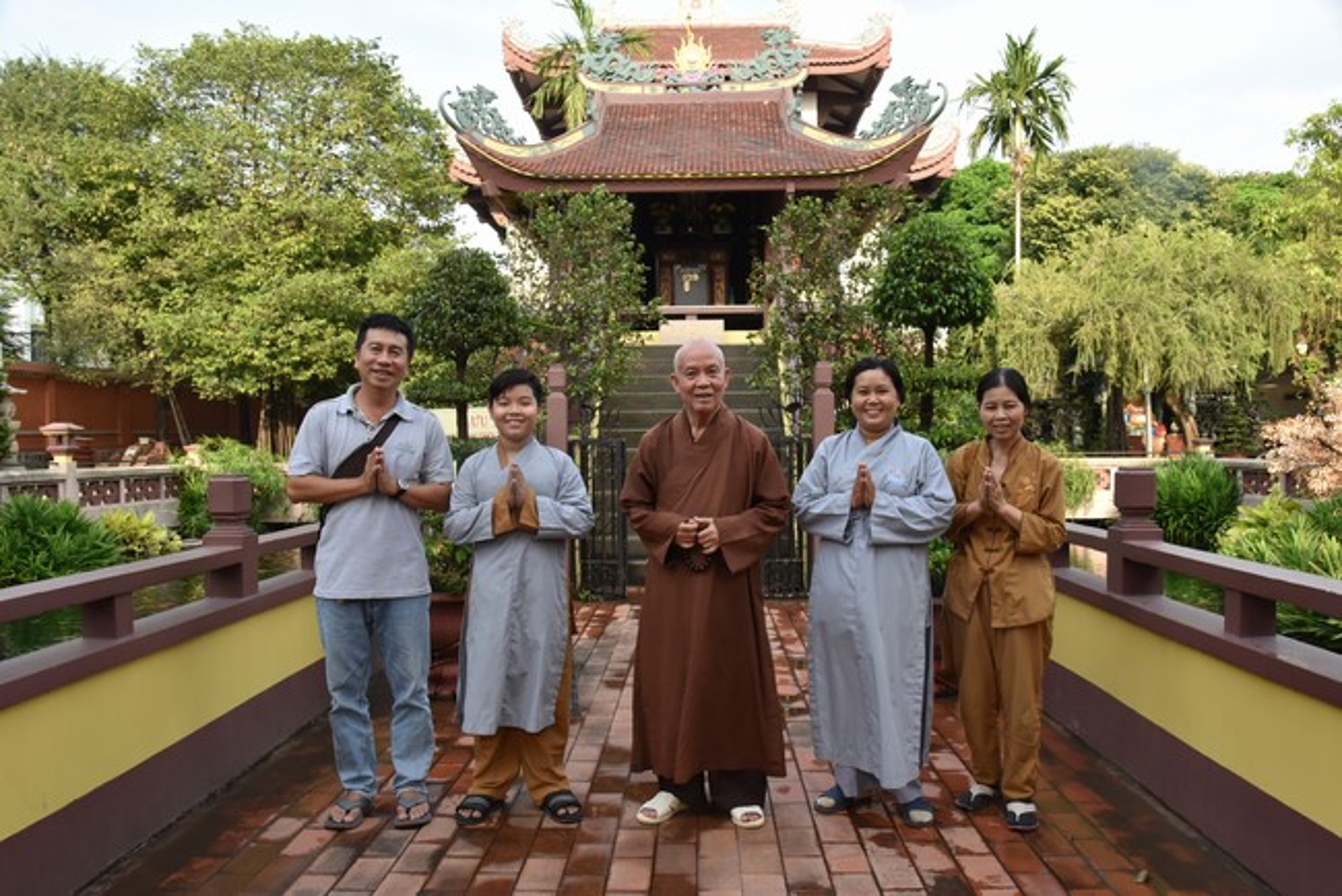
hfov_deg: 61.9
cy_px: 448
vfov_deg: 43.6
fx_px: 1119
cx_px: 671
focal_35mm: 30
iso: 1600
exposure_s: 1/400
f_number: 10
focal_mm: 30
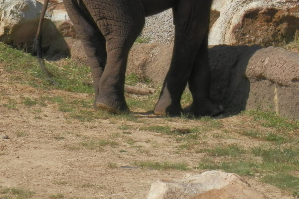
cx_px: 204
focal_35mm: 416
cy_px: 12
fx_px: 3455
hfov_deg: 5.0
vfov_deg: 3.3
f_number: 6.1
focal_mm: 40.2
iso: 80
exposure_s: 1/400
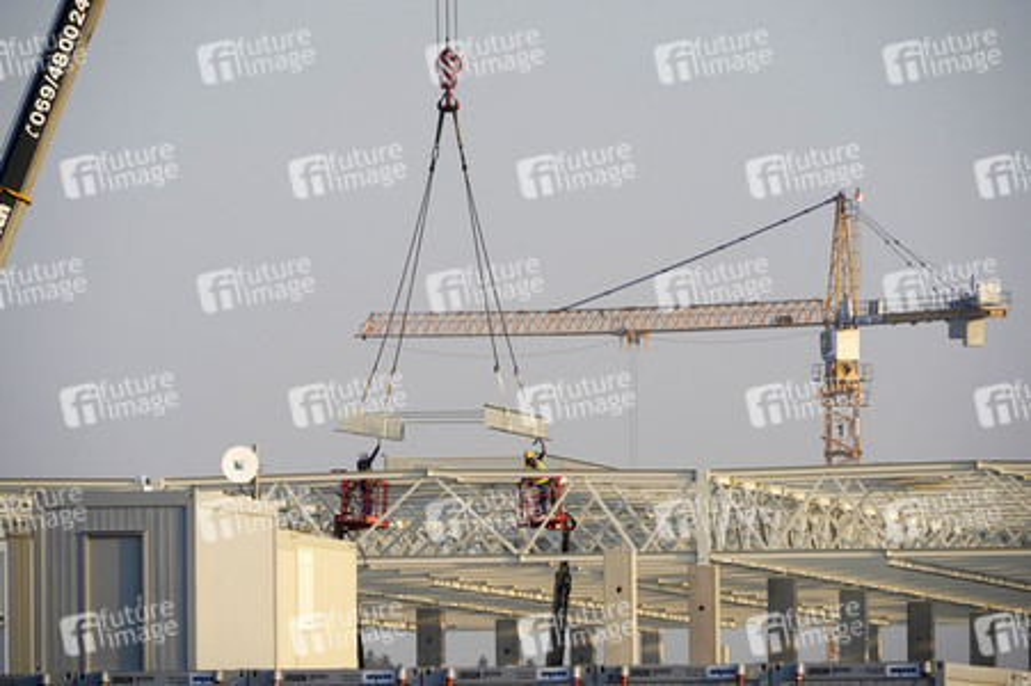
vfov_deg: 2.9
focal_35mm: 470
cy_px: 343
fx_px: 13450
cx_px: 516
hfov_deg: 4.4
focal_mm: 470
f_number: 8
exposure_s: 1/1250
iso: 640
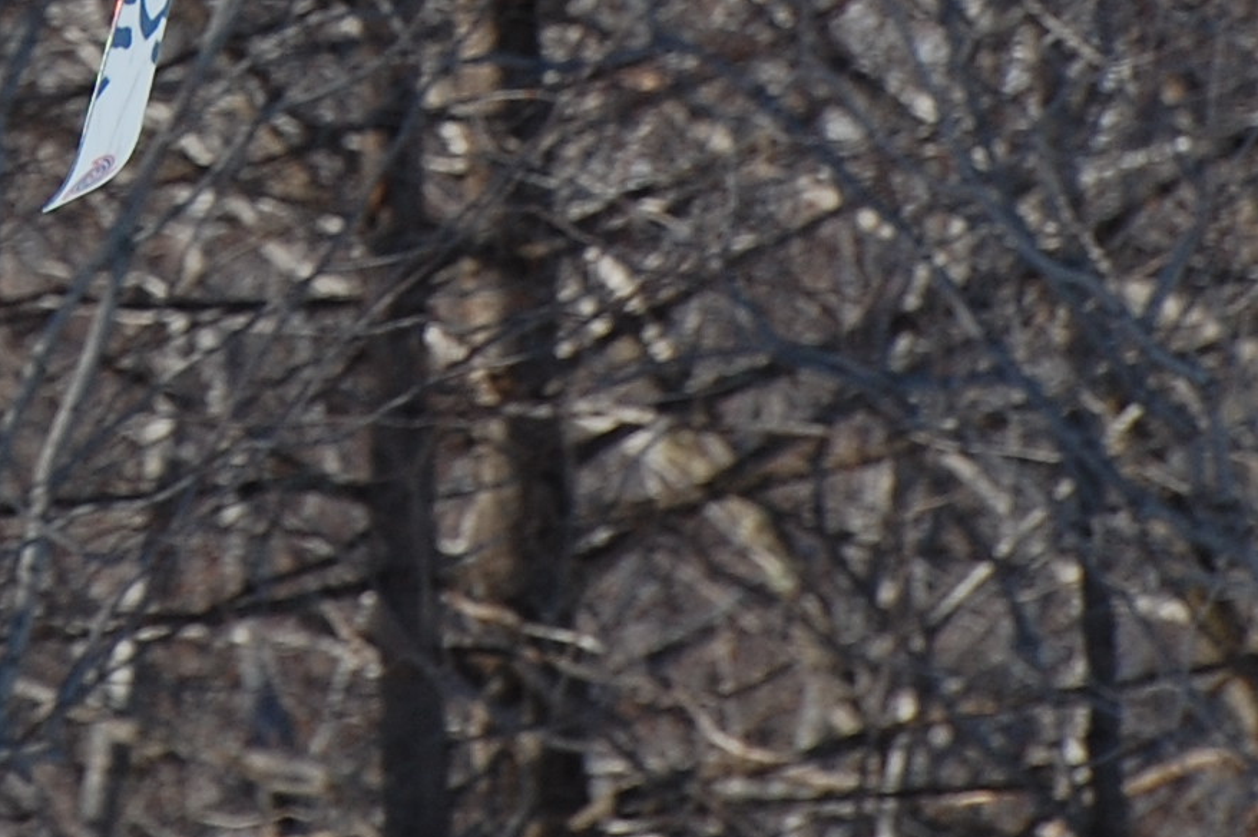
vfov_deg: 1.2
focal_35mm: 1131
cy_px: -403
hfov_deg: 1.8
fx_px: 39491
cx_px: -209
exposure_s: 1/1000
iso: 250
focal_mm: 220
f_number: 5.6
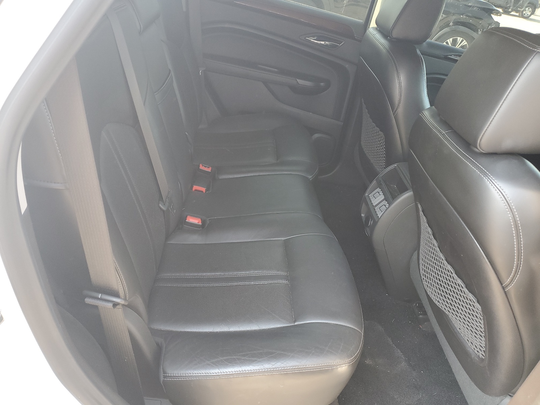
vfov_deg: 53.1
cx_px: 270
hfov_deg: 67.3
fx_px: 406
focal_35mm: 26
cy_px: 202
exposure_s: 1/120
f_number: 1.5
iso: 72
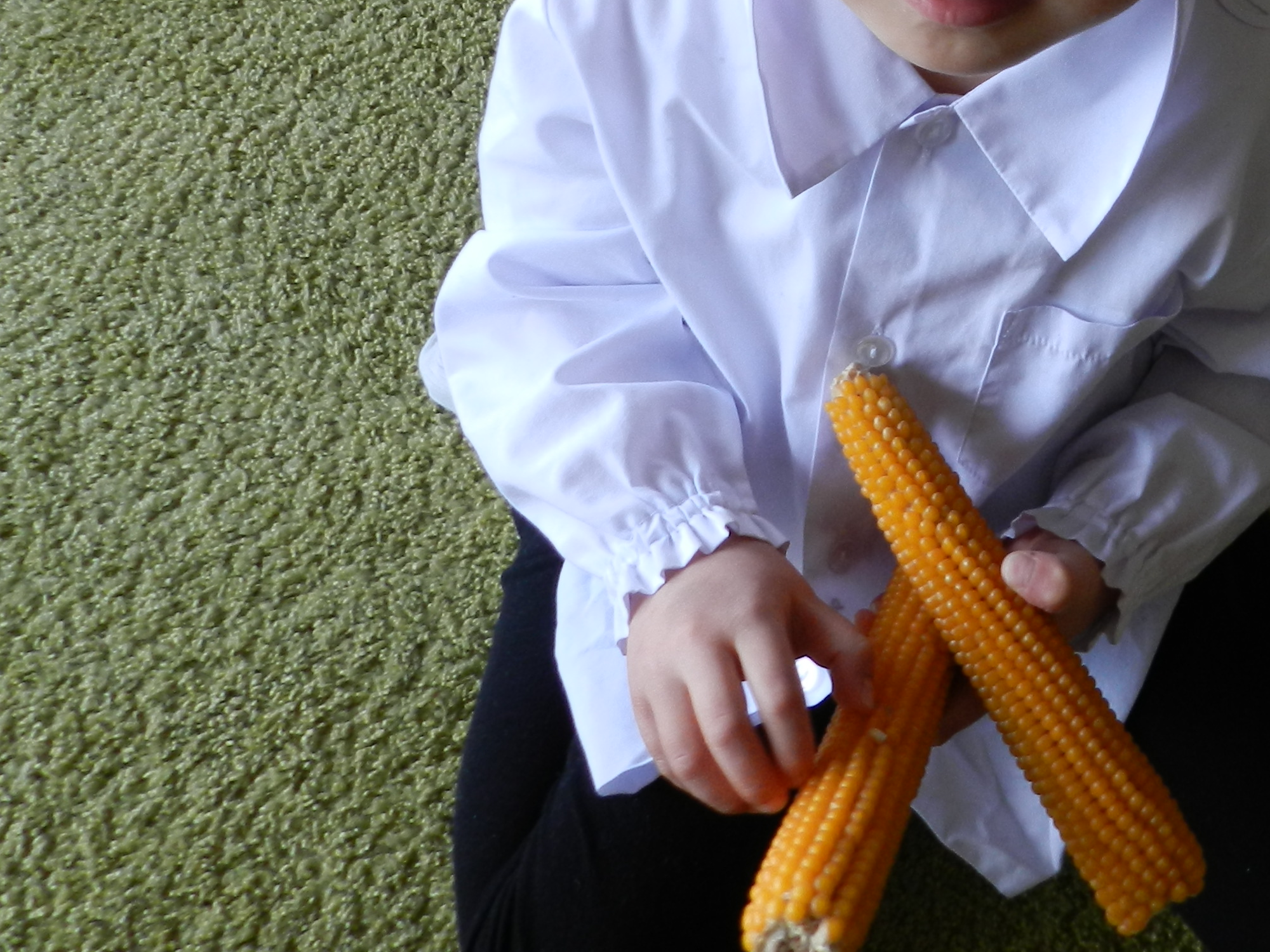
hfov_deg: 39.4
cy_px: 1
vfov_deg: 29.5
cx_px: 1041
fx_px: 1688
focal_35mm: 46
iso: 180
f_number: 3.4
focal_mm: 4
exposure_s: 1/30
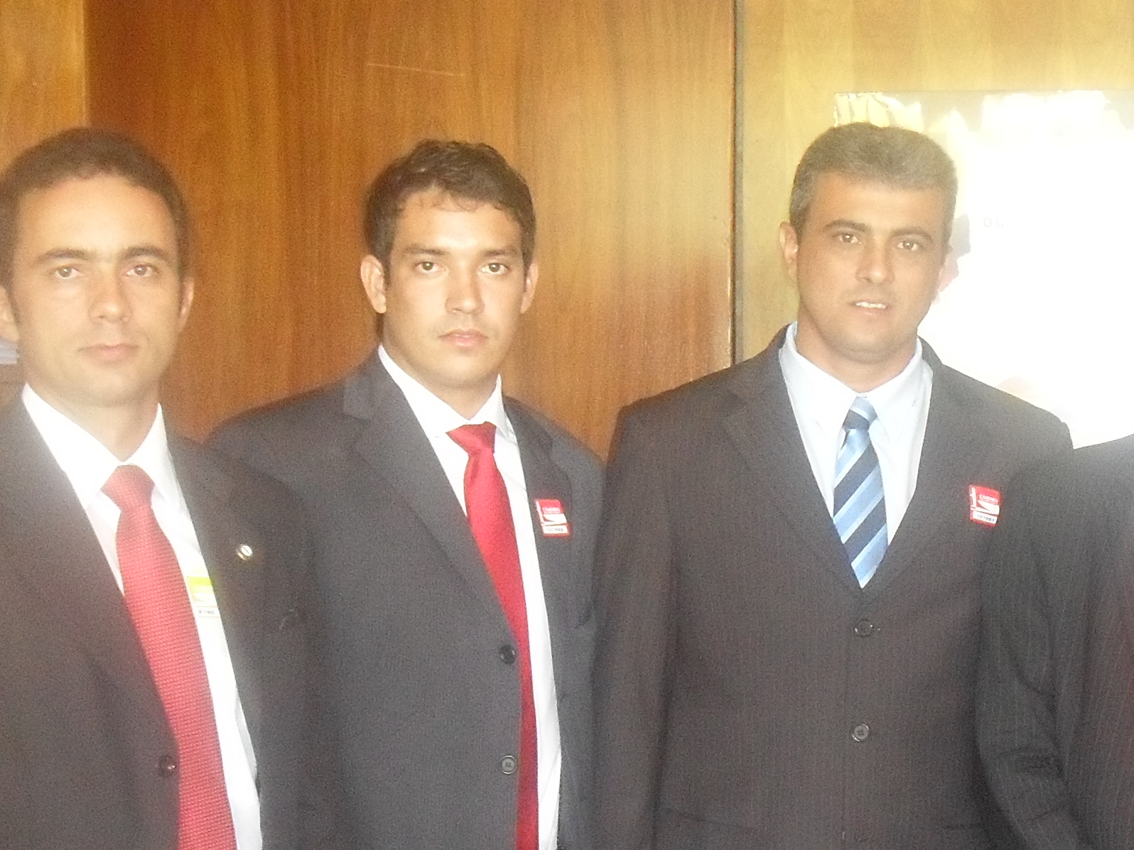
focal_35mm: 80
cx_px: 1036
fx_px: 2621
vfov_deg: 18.1
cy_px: 785
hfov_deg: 23.7
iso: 320
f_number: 3.2
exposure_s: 1/45
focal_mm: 6.3
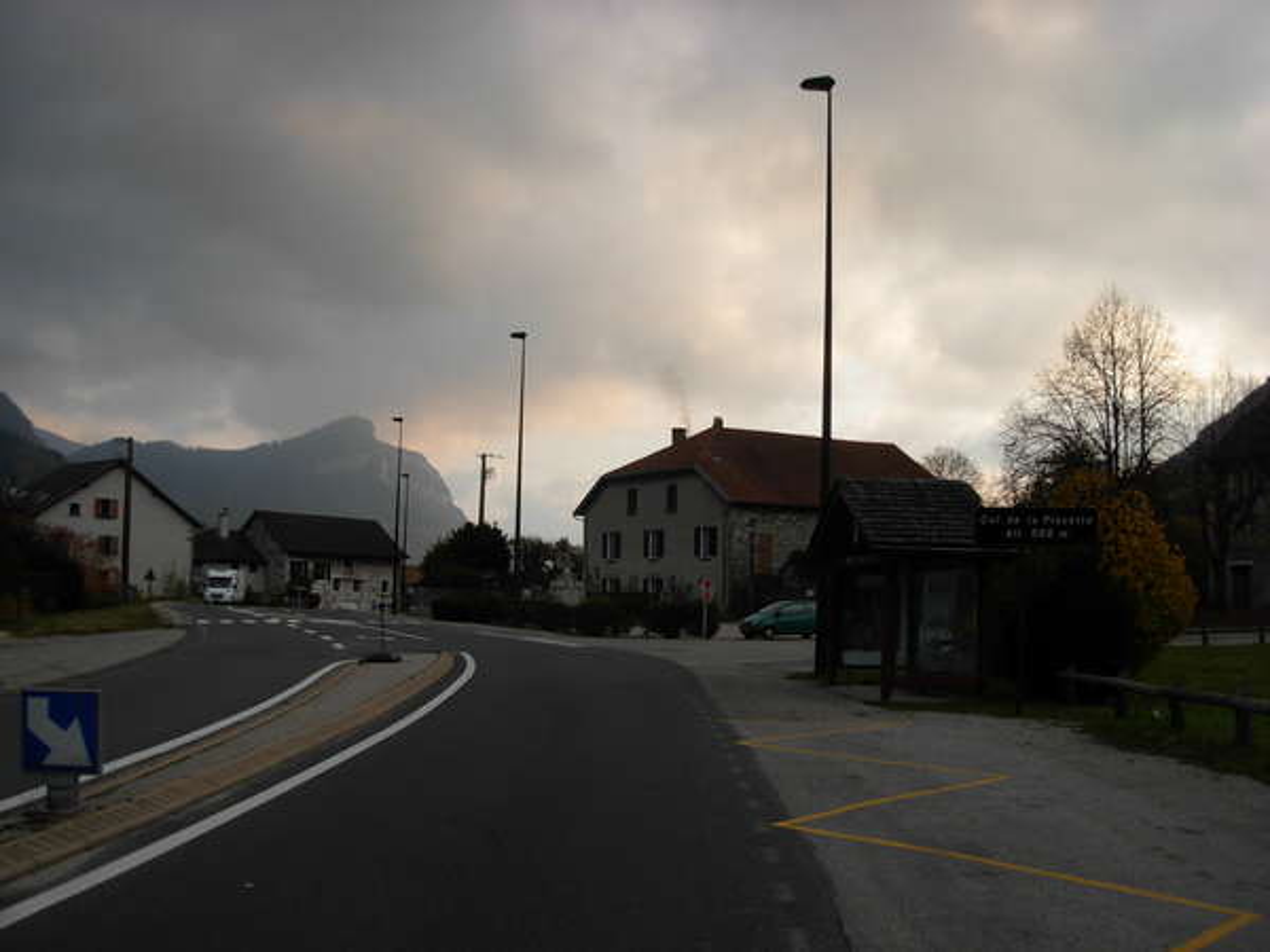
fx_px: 1394
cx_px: 635
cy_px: 476
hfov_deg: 49.0
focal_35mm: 38
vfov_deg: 37.7
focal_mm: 6.3
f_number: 2.9
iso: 79
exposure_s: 1/362
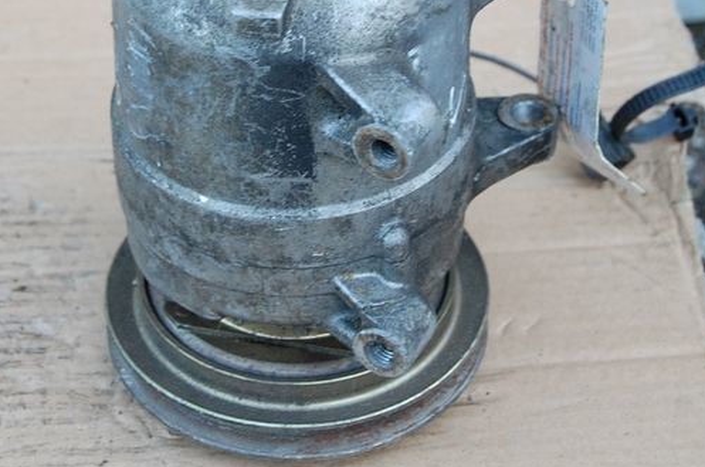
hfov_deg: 17.7
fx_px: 2267
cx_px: 271
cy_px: 145
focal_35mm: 116
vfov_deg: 11.7
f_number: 5.6
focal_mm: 48
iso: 400
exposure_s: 1/50
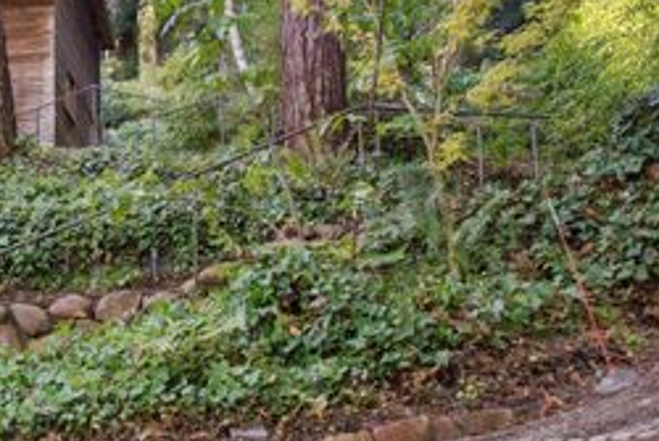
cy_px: 57
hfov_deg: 38.2
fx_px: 879
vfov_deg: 27.3
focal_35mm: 48
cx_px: 63
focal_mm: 24
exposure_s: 1/50
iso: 400
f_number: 5.6
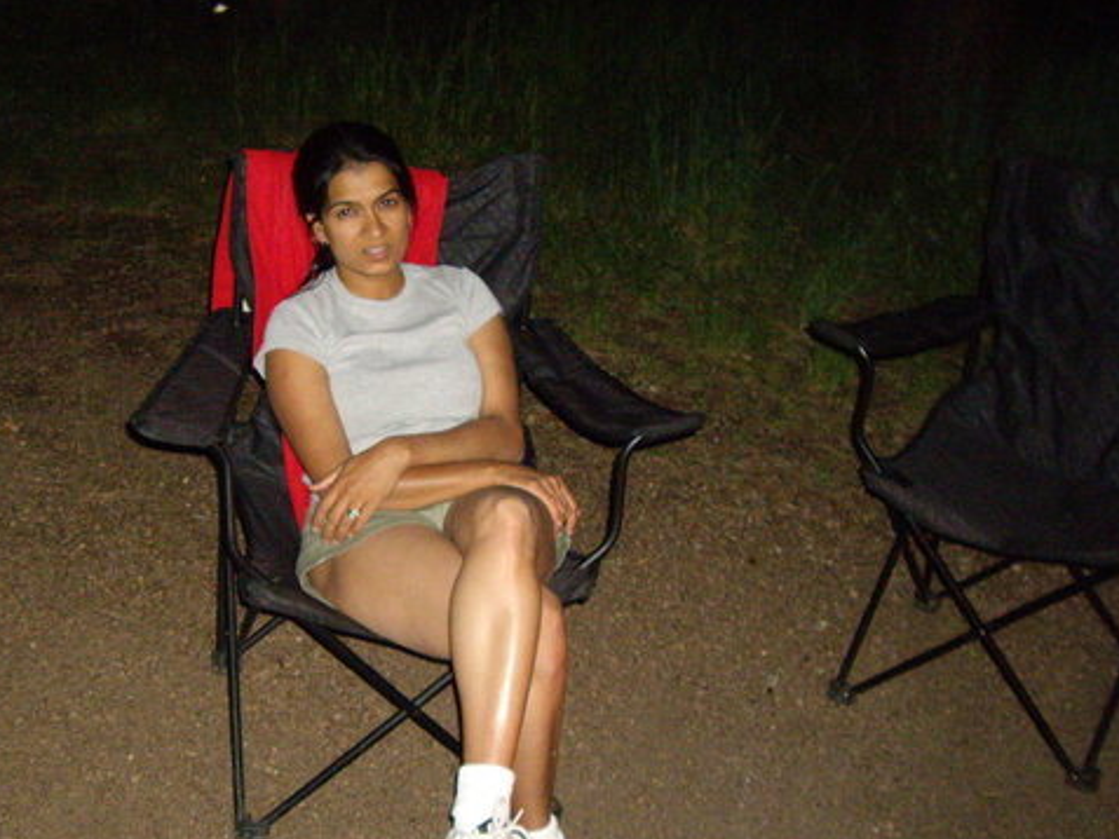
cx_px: 387
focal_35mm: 51
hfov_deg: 37.1
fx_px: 1649
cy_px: 448
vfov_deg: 28.6
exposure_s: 1/40
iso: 400
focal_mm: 6.2
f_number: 2.7
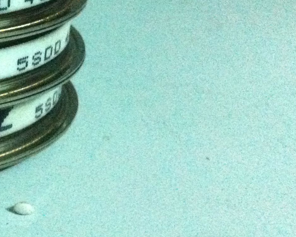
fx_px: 824
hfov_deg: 18.6
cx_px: -110
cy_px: -28
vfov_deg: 15.9
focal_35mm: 94
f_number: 2.8
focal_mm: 3.85
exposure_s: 1/15
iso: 1000
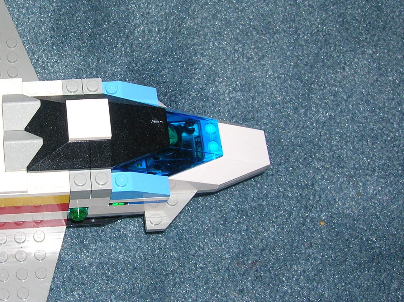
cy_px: 153
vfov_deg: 24.4
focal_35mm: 60
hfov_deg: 31.4
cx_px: 80
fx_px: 700
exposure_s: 1/60.1
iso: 50
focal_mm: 5.7
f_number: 4.9
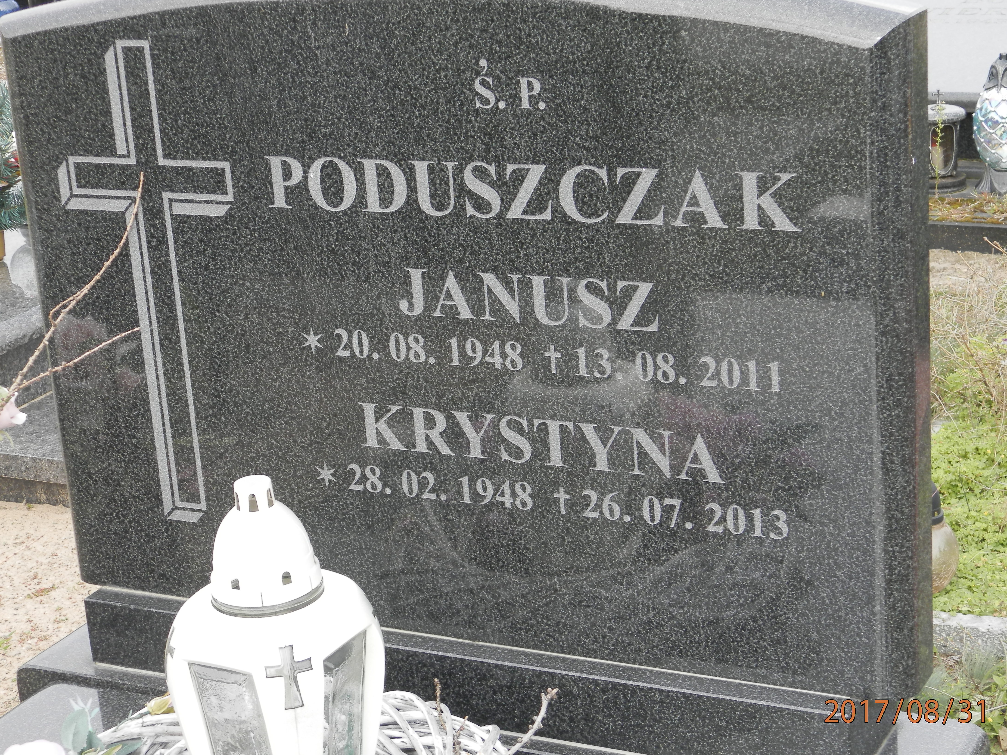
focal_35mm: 72
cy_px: 397
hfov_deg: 27.0
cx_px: 521
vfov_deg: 20.4
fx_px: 2095
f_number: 4
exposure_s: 1/125
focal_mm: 12.2
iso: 80
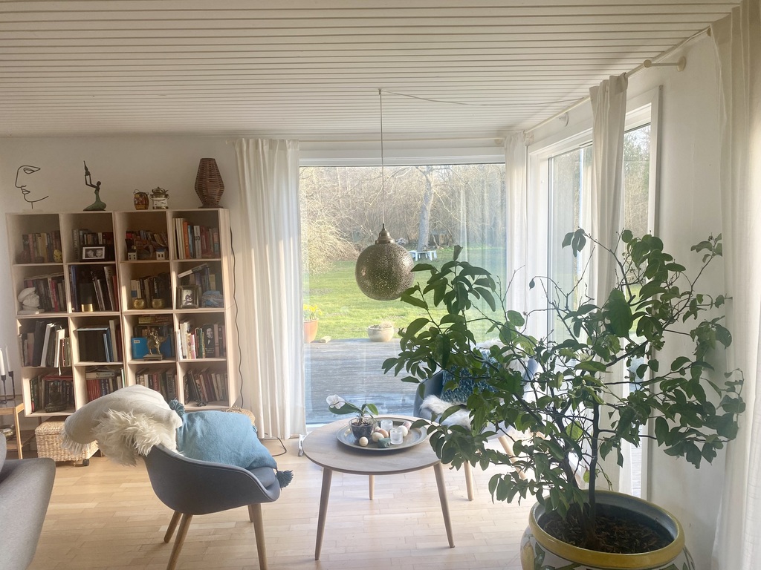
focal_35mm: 26
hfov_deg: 67.3
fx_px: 572
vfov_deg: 53.1
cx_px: 380
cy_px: 285
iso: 50
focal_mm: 4.25
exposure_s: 1/121
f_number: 1.8
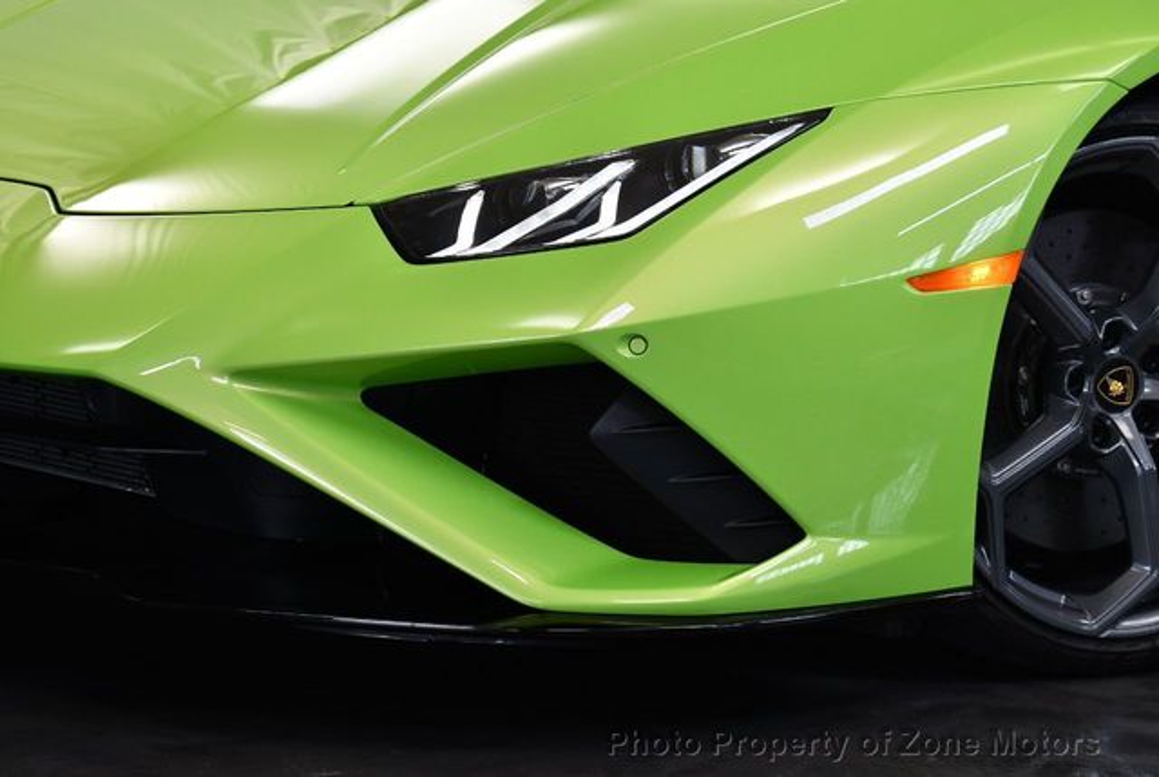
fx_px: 3547
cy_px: 388
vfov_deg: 12.5
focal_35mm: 110
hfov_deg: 18.6
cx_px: 580
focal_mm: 55
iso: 800
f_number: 5.6
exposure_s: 1/160
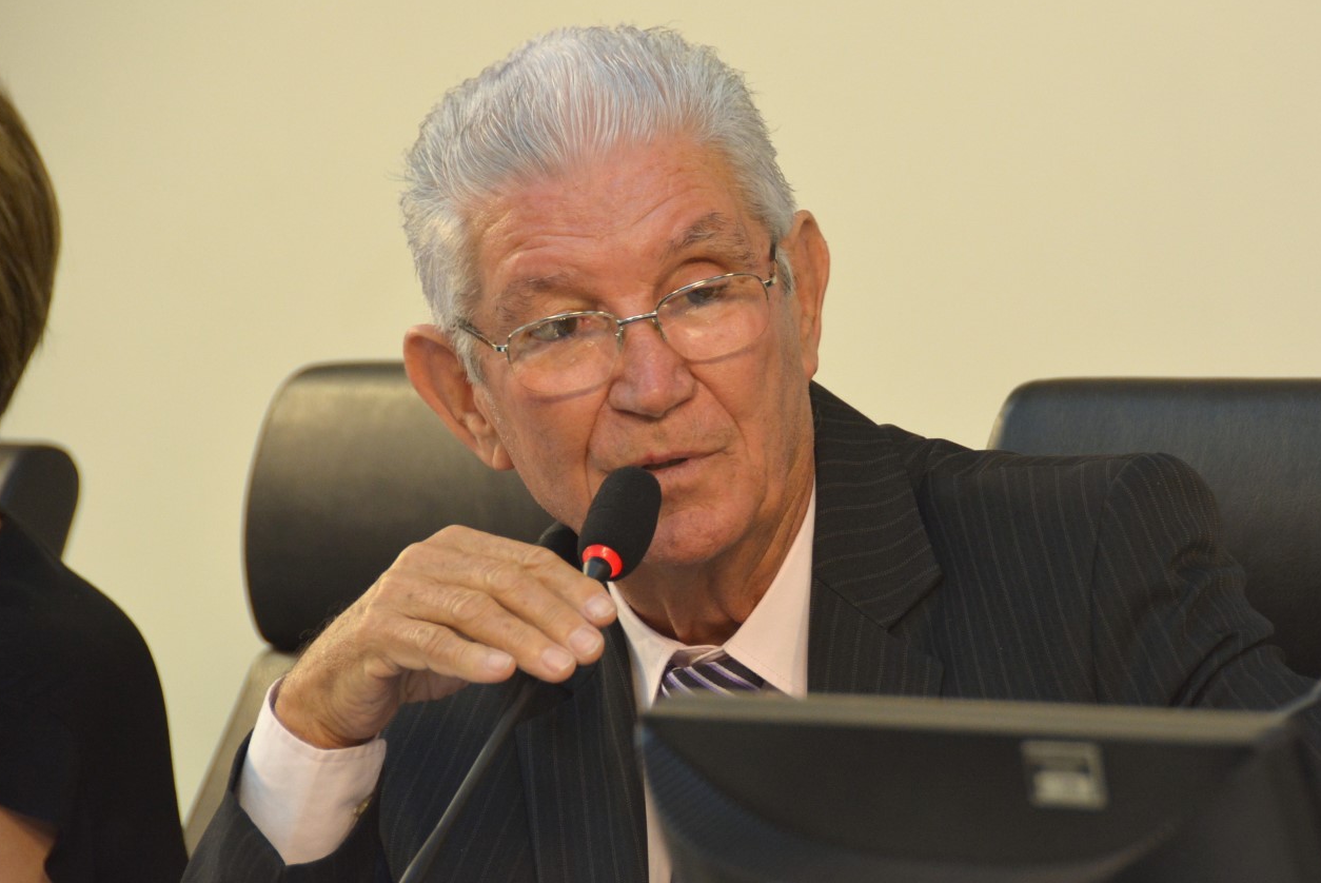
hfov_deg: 7.1
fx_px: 10648
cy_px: 457
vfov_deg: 4.7
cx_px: 835
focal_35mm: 290
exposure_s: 1/125
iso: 1100
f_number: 5.6
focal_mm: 150
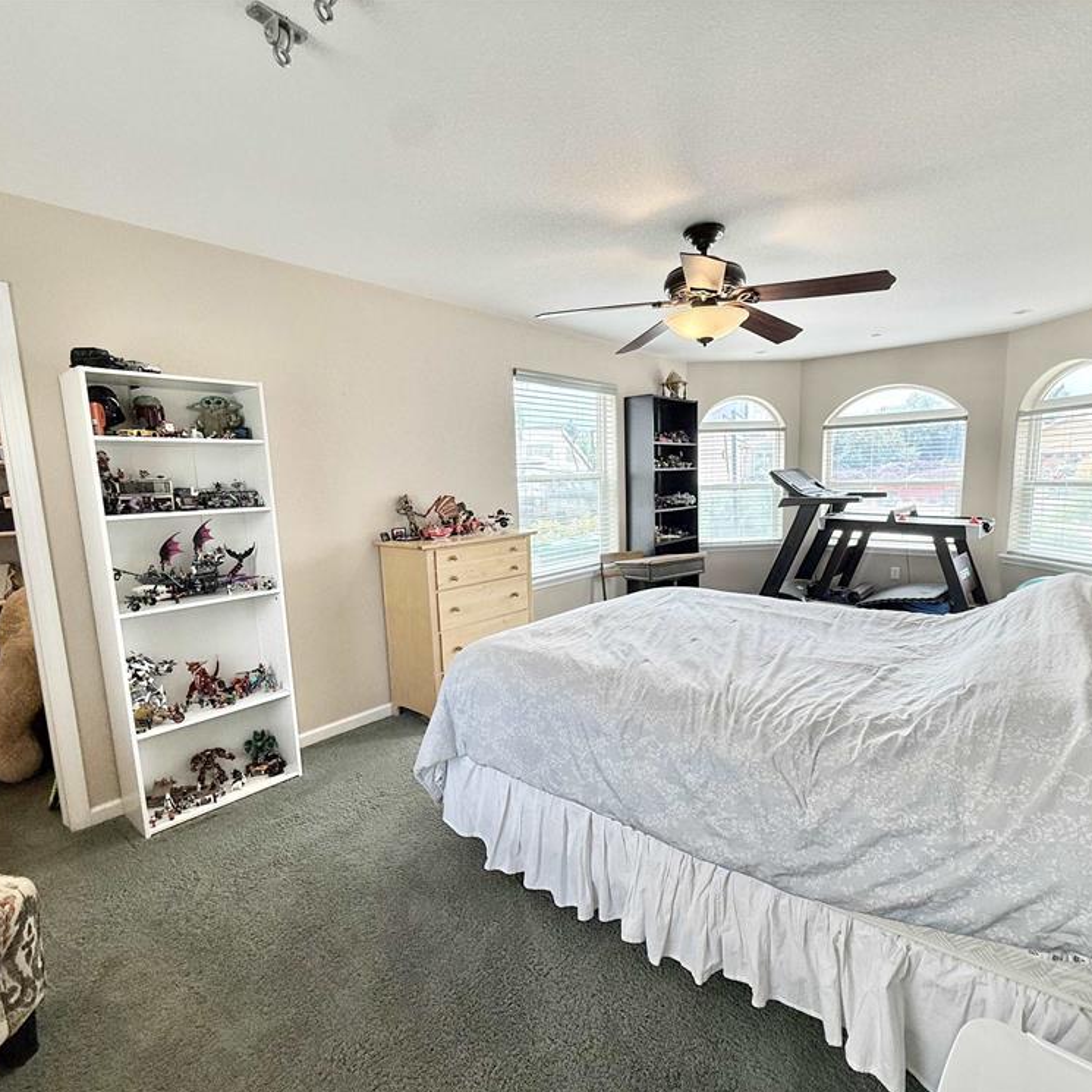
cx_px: 573
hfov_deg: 83.9
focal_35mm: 17
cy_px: 560
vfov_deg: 84.0
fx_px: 607
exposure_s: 1/120
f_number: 2.2
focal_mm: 2.22
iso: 64
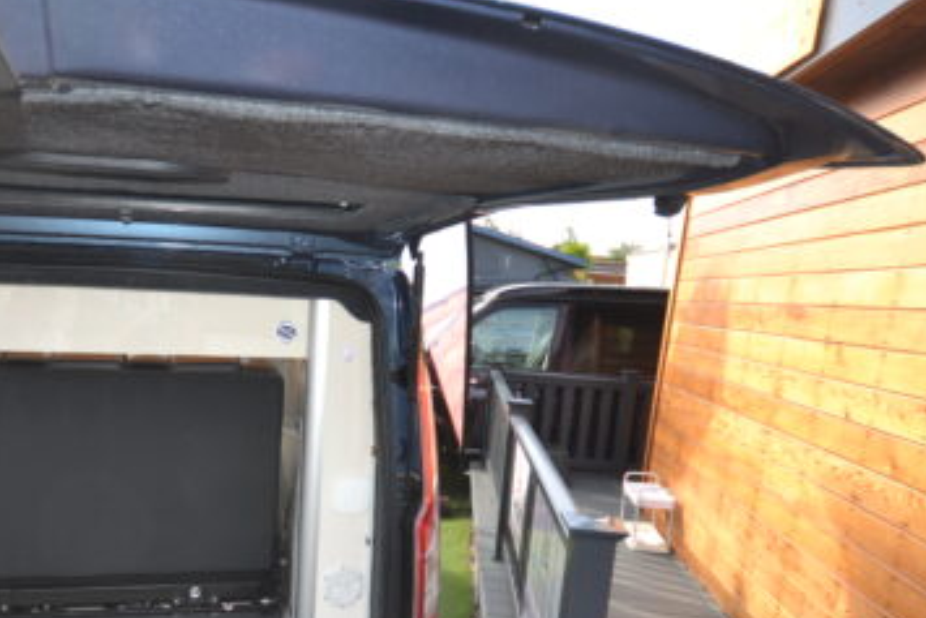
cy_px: 417
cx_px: 322
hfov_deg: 65.9
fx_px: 695
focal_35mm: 27
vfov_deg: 47.1
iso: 100
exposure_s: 1/160
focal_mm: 10
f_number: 4
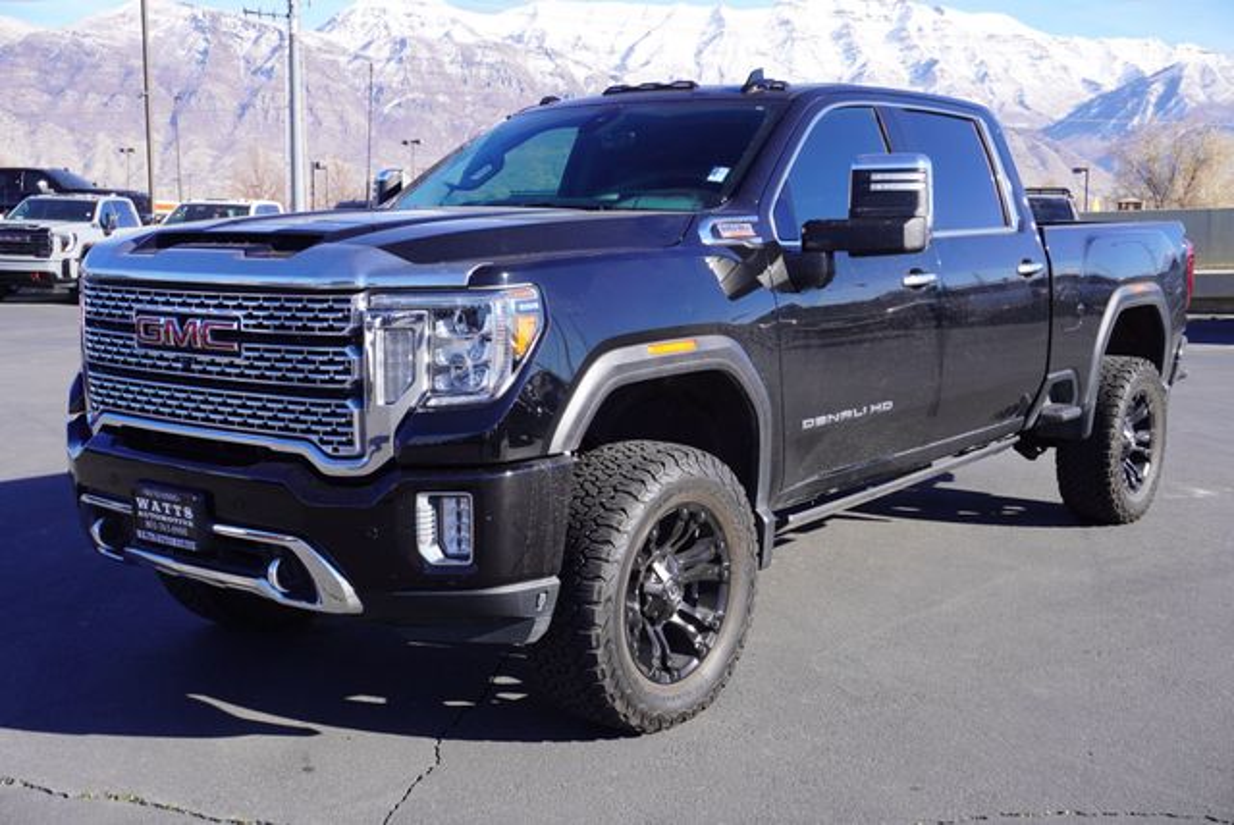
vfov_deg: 32.0
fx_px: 1441
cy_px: 412
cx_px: 617
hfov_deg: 46.4
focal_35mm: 42
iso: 100
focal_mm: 28
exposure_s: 1/100
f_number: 8
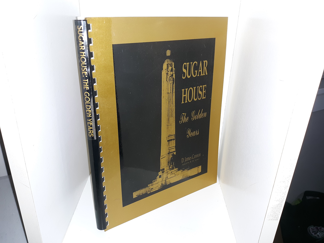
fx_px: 262
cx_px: 162
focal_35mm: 28
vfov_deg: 49.7
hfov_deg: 63.4
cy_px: 122
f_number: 1.7
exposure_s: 1/40
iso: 50
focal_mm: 3.7
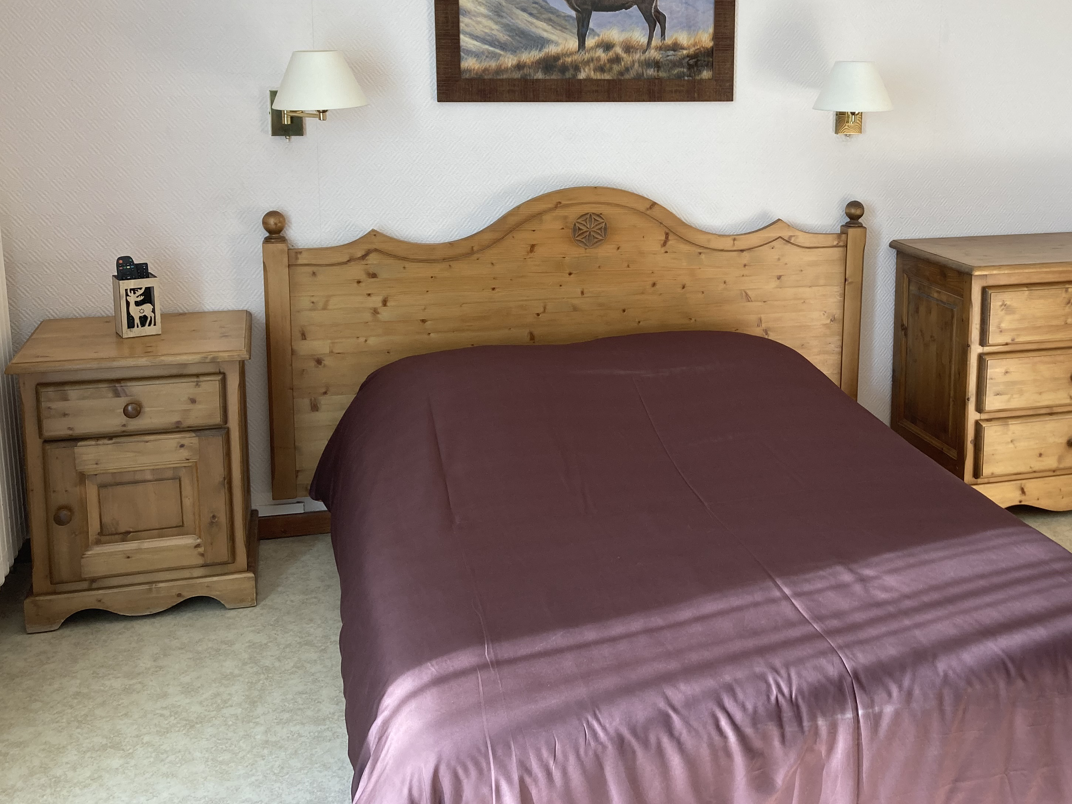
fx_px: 1208
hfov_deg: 47.3
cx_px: 693
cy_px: 273
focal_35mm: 39
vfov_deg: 36.5
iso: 40
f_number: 1.8
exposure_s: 1/121
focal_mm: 3.99
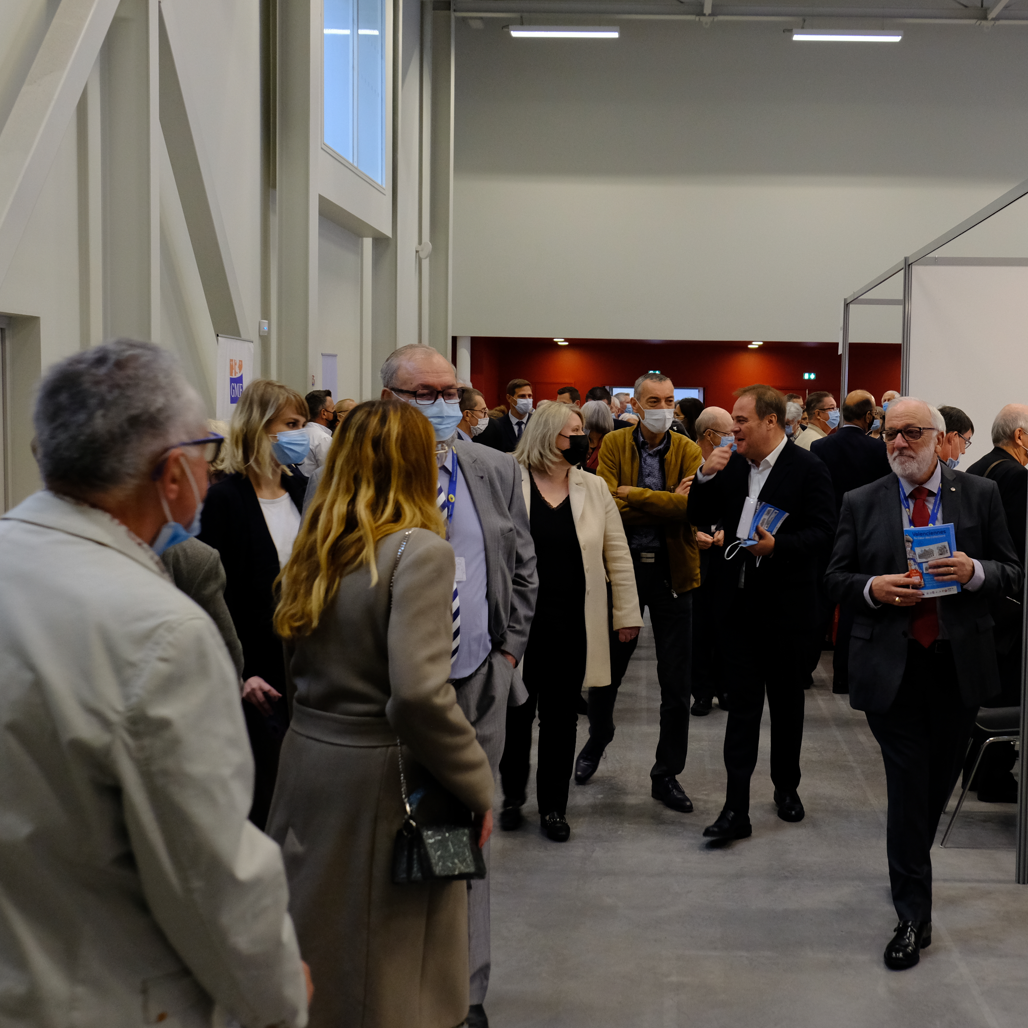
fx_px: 1344
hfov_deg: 41.5
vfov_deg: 41.9
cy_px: 515
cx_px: 648
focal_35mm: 40
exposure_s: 1/80
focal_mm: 20.8
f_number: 4.5
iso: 1600
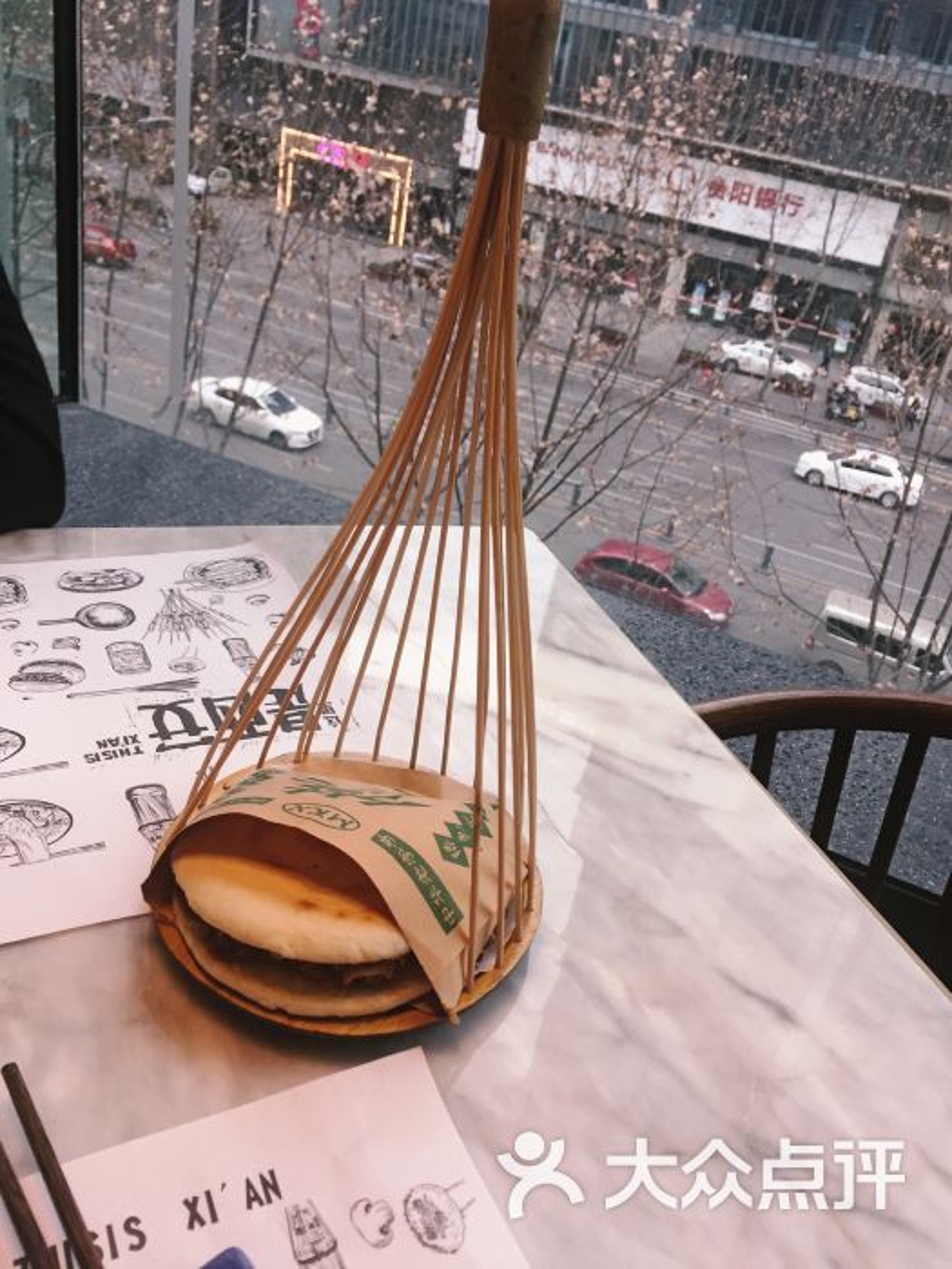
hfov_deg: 48.2
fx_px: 1063
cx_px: 476
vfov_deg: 61.7
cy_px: 634
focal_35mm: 29
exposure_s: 1/100
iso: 40
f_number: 2.2
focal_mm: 4.15
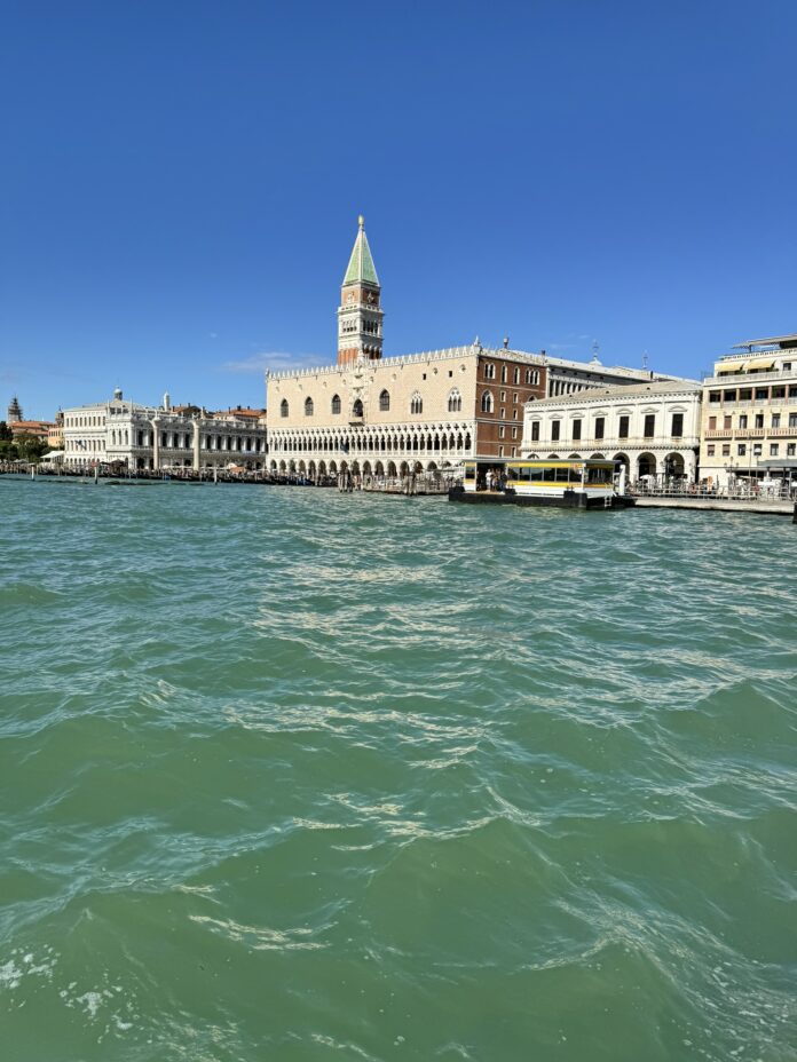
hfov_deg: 56.8
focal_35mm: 24
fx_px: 737
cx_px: 398
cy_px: 531
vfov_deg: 71.6
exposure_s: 1/7092
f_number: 1.78
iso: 80
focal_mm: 6.76
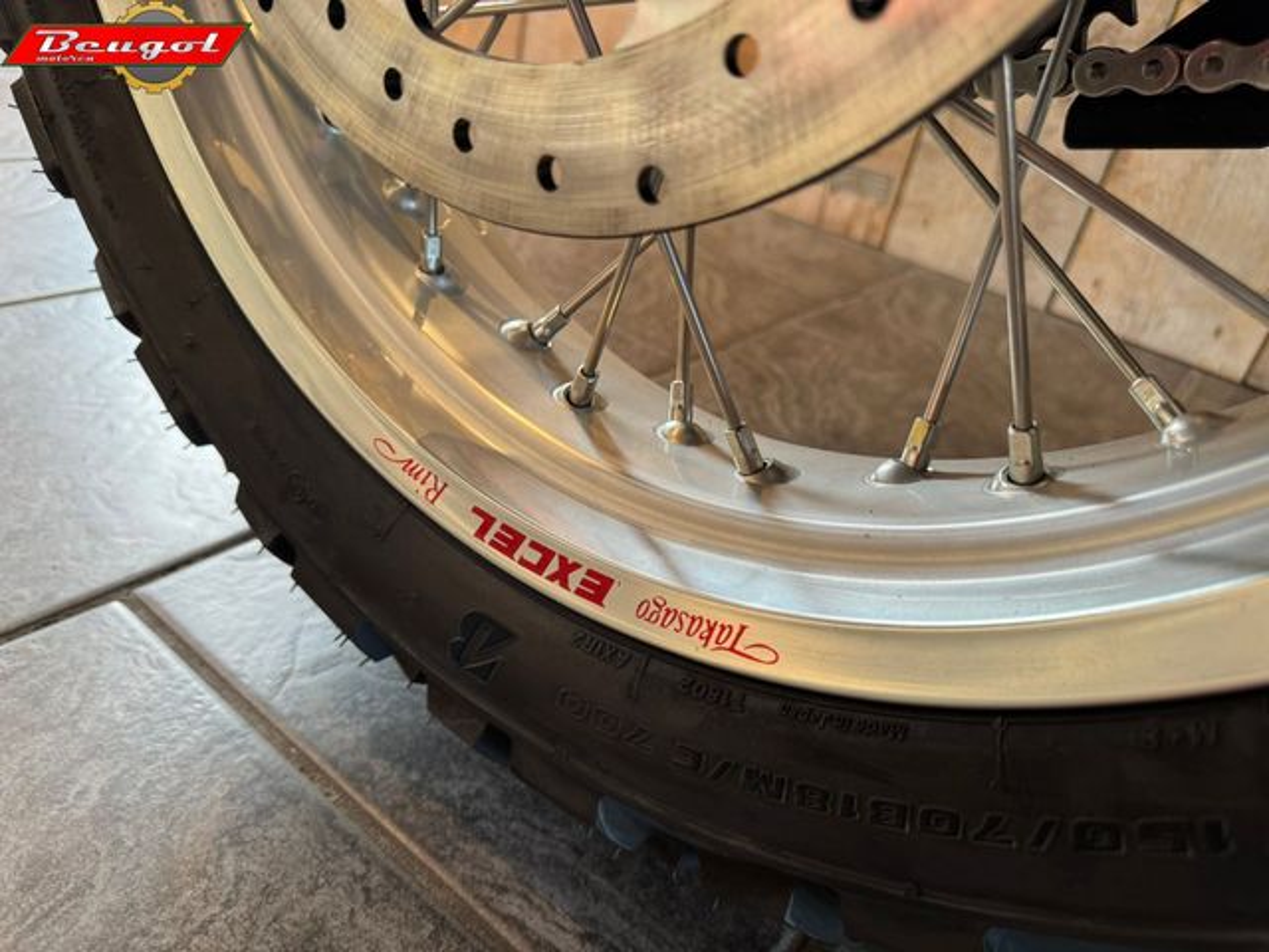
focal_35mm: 24
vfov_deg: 56.8
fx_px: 880
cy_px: 476
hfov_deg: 71.6
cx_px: 634
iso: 125
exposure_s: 1/50
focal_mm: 6.76
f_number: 1.78
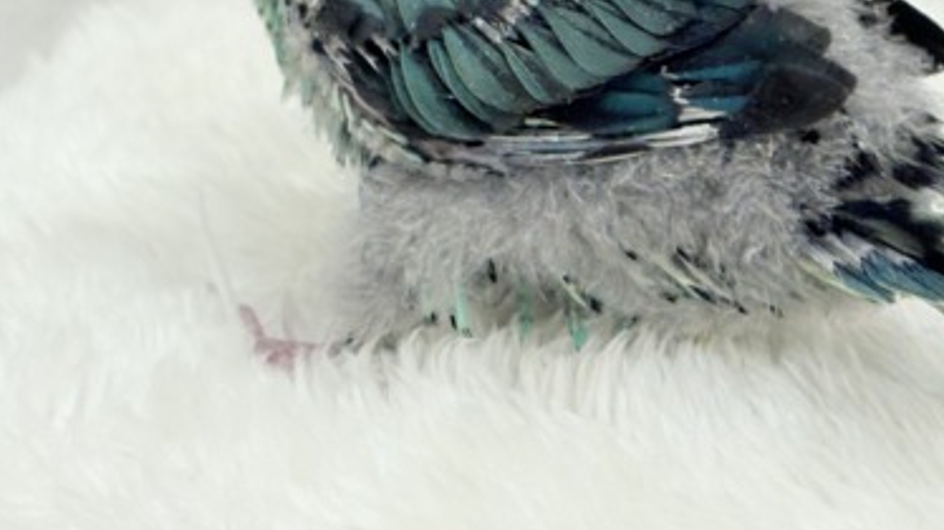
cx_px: 563
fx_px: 2427
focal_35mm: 97
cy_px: -40
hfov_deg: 22.0
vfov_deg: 12.3
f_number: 1.6
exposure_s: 1/100
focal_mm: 5.96
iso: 80
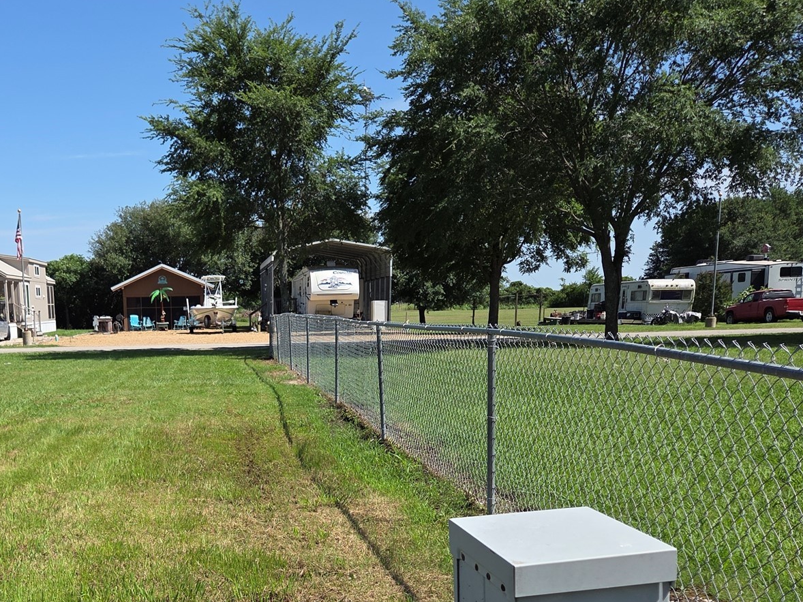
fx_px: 928
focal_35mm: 40
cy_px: 466
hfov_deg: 45.2
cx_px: 202
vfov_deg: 35.0
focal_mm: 5.4
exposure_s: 1/4559
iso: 80
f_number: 1.8
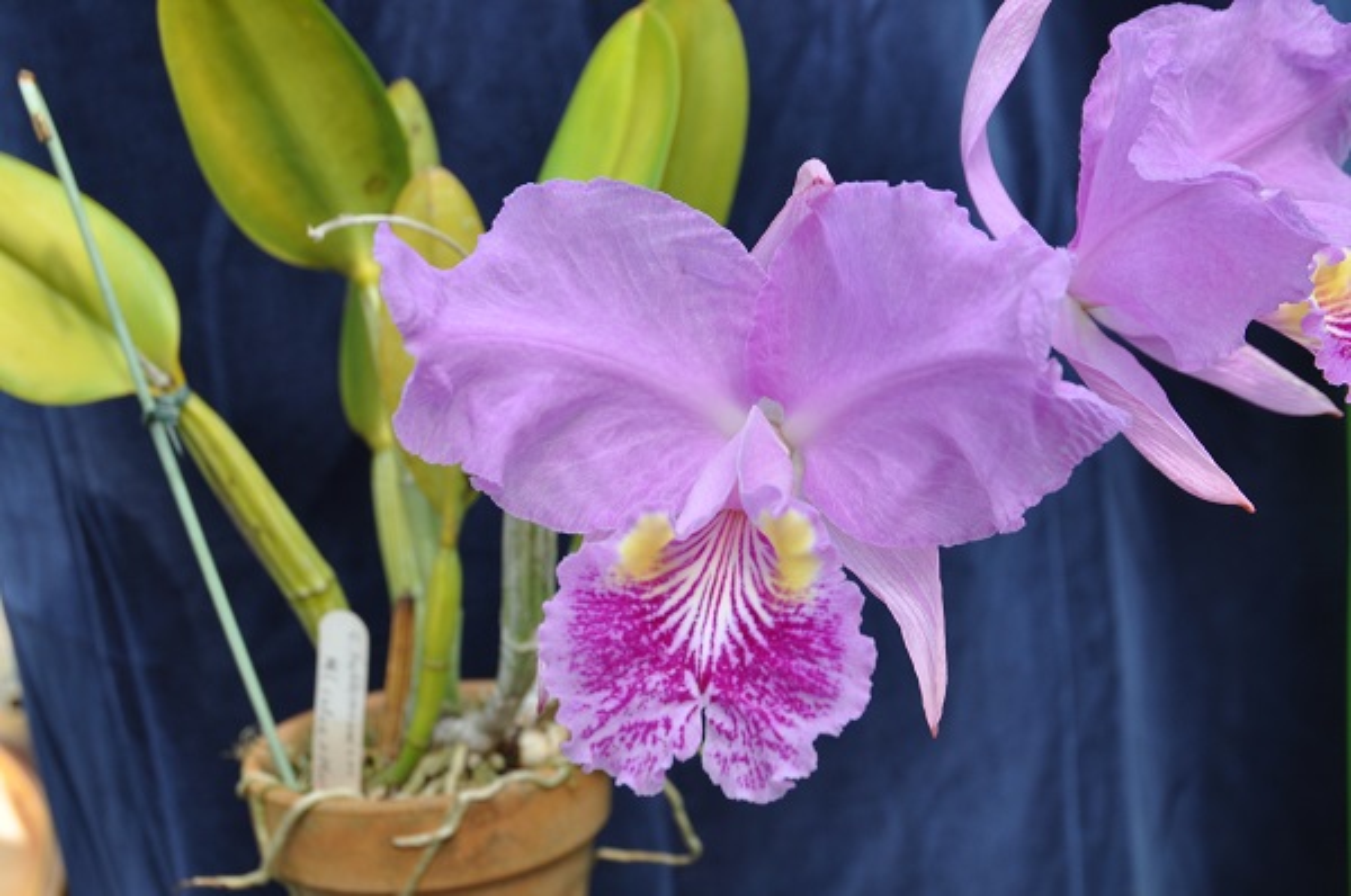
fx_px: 2360
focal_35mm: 63
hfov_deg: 31.9
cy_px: 448
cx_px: 676
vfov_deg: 21.5
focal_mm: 42
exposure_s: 1/60
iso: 250
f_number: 8
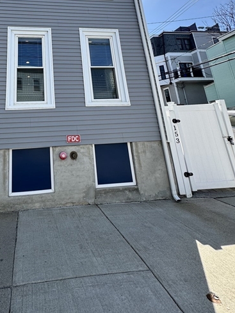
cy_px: 74
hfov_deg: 57.4
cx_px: 53
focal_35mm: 22
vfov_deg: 70.6
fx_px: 199
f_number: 2.2
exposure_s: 1/889
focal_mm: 2.22
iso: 50
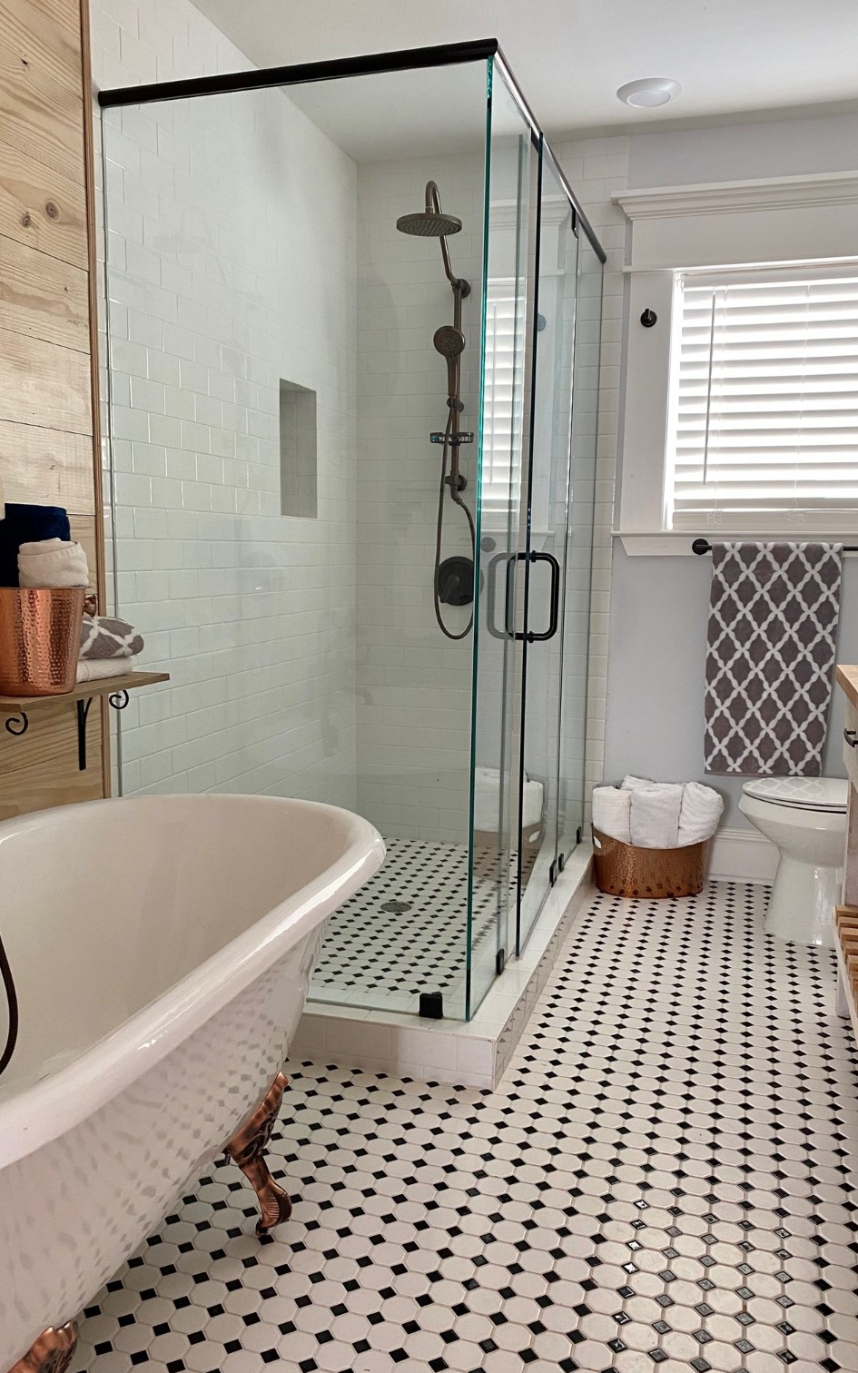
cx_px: 417
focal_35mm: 28
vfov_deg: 66.5
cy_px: 688
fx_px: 1048
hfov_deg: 44.5
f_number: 1.8
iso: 125
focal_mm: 4.25
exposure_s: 1/76
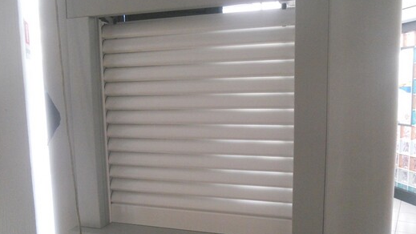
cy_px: 131
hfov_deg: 58.0
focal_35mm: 34
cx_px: 199
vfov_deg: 34.6
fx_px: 375
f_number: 3.2
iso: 400
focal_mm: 4.9
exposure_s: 1/30
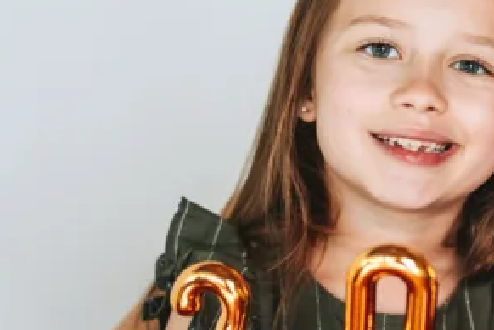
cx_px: 499
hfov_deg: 13.9
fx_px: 1990
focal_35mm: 145
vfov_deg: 9.4
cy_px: 252
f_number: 1.8
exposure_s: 1/100
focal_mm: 55
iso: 320
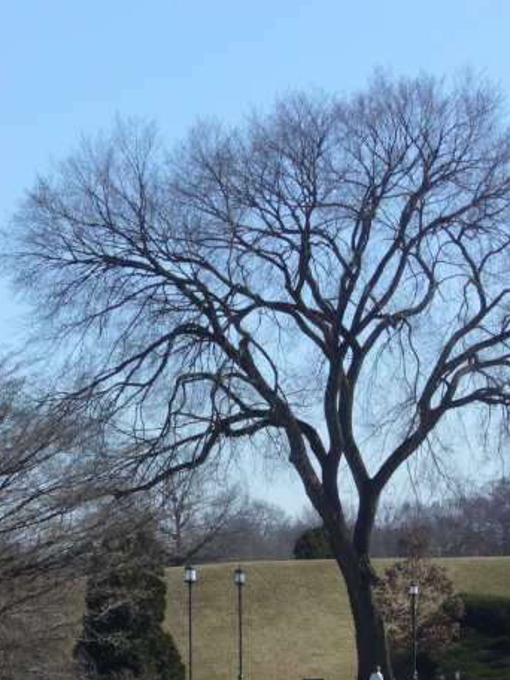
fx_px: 2672
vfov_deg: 14.5
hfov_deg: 10.9
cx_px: 347
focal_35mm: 136
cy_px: 471
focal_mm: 16.1
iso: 100
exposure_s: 1/200
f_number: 9.6
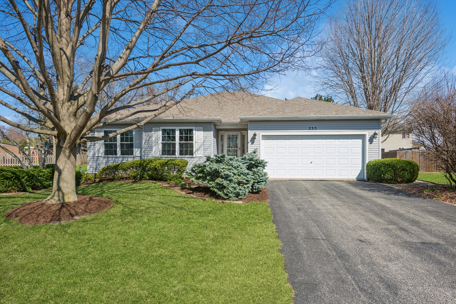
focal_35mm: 19
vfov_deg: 64.6
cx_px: 228
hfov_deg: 86.9
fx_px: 241
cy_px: 152
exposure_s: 1/250
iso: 400
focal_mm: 19
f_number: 11
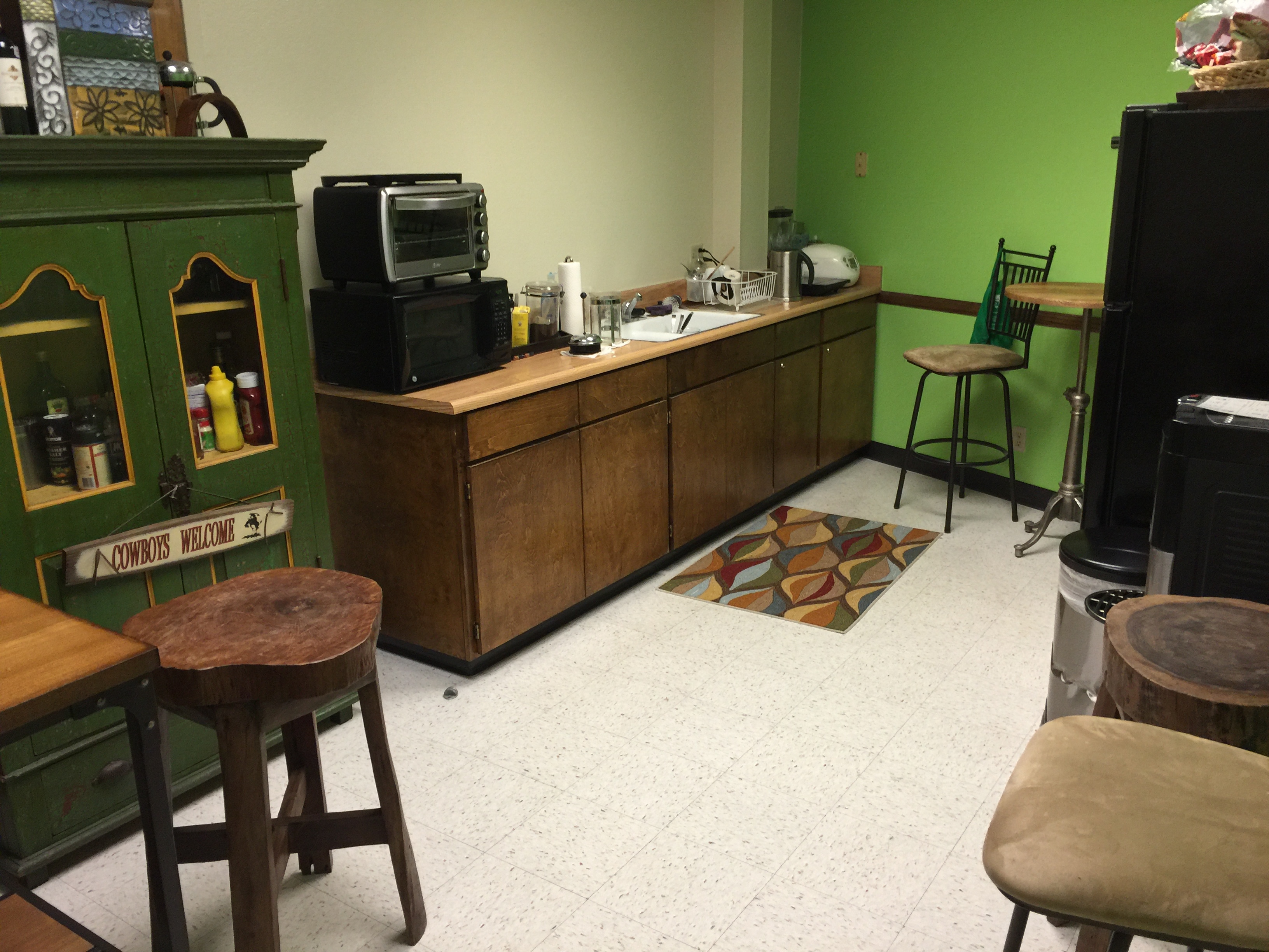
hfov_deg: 61.7
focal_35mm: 29
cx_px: 634
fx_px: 1063
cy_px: 476
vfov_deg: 48.2
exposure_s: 1/15
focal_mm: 4.15
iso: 50
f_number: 2.2
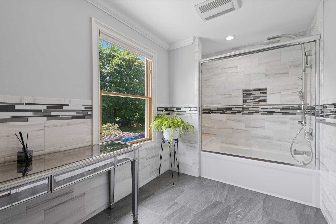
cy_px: 112
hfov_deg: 100.4
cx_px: 168
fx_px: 140
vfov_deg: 77.3
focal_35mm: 15
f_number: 14
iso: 640
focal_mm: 15
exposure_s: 1/20
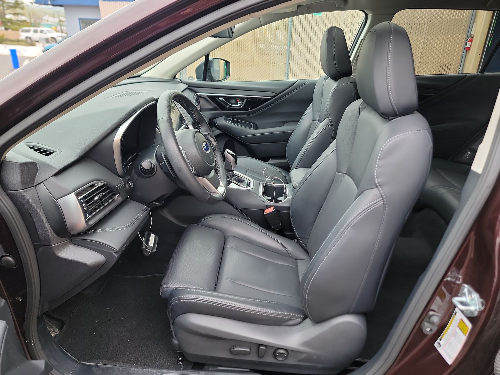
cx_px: 250
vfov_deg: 56.8
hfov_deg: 71.6
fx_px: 347
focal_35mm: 24
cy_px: 188
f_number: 1.8
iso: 83
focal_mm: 6.7
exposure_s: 1/59
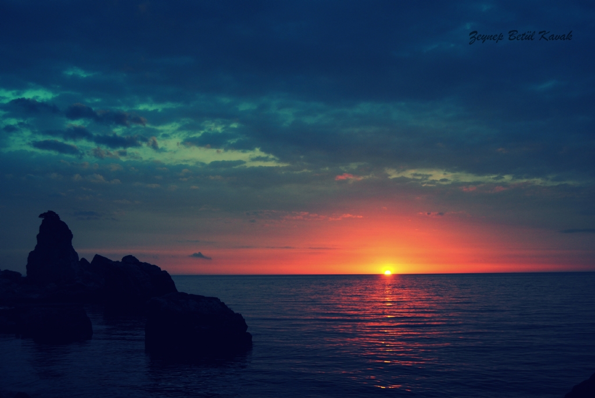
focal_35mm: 34
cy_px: 199
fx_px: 571
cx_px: 298
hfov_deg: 55.1
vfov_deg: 38.4
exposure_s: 1/100
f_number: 5
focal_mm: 23
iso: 200
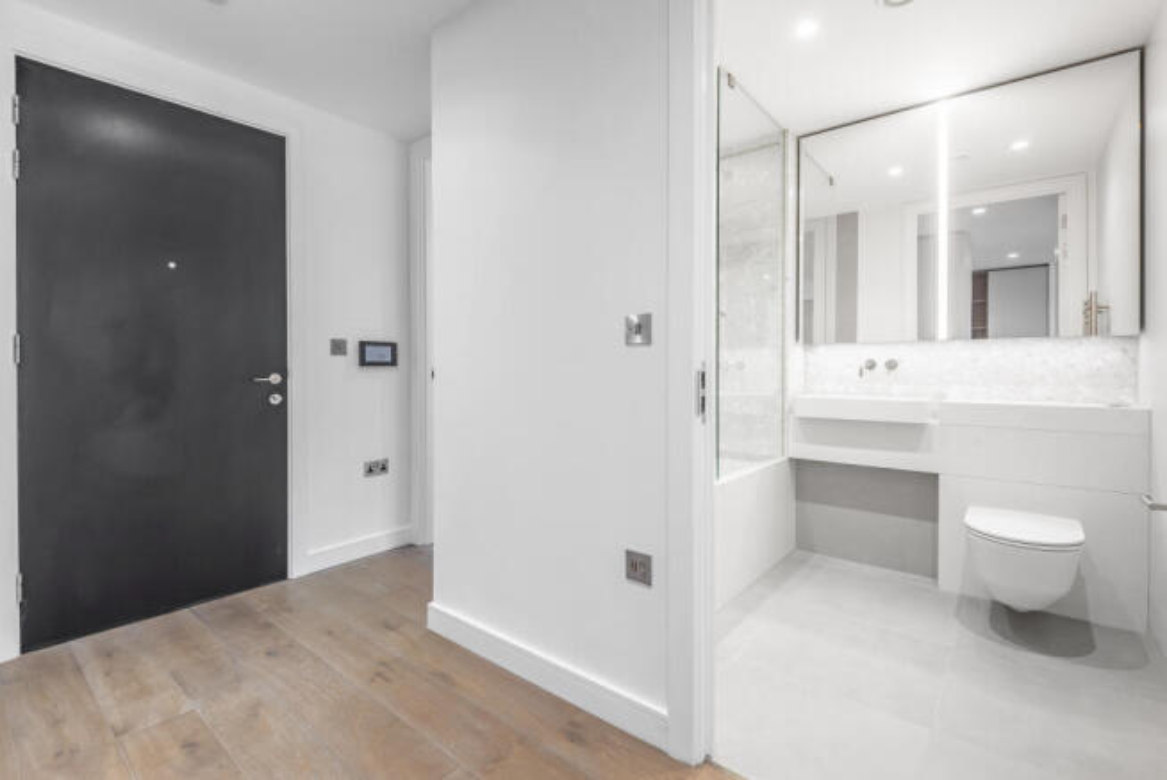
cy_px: 390
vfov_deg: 73.8
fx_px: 519
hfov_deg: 96.7
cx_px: 584
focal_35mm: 16
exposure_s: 1/6
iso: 200
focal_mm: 16
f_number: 9
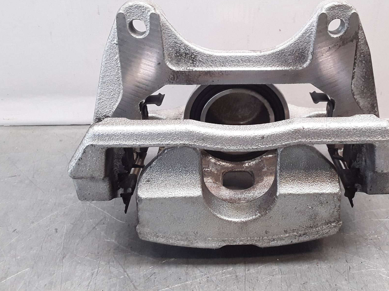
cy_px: 125
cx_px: 244
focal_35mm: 36
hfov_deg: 50.8
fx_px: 405
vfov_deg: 39.6
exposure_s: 1/100
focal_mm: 2.91
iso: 100
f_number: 1.9
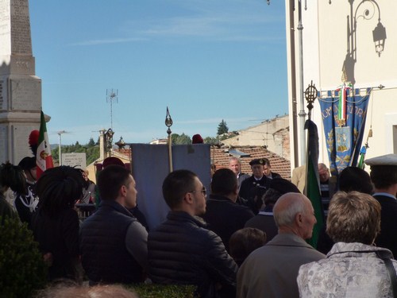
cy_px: 149
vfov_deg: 17.0
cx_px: 198
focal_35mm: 87
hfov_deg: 22.5
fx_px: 998
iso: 160
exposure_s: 1/400
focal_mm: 15.5
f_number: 5.8
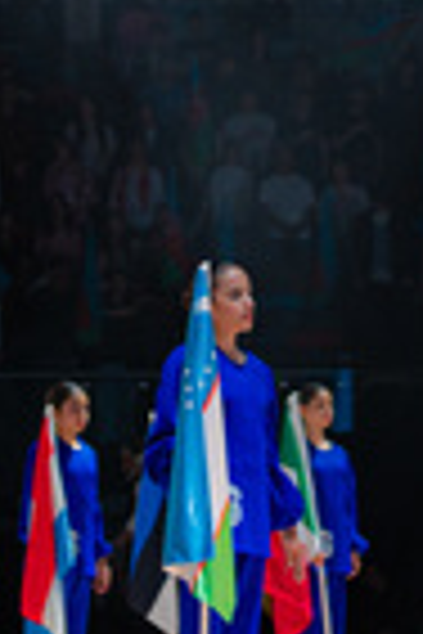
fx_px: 5234
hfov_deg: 4.6
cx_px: -198
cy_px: -355
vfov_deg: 6.8
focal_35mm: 297
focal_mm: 70
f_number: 2.8
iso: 800
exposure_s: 1/200
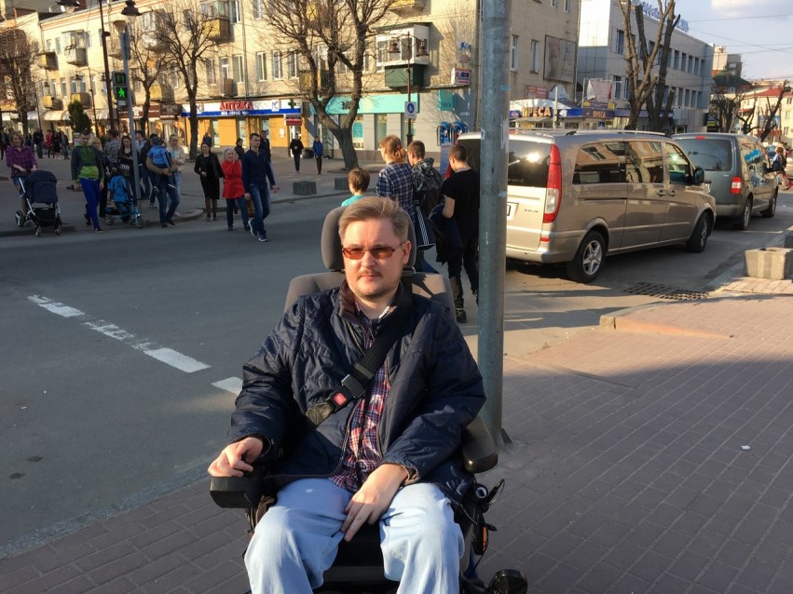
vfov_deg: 48.2
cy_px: 297
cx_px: 396
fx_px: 664
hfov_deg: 61.7
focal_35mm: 29
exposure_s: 1/754
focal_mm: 4.15
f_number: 2.2
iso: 25
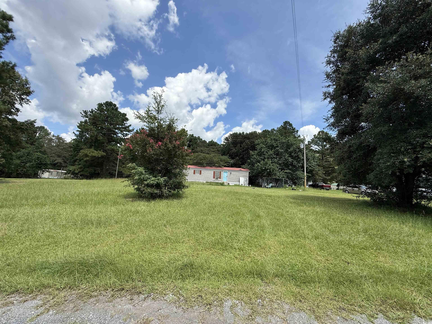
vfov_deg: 85.7
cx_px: 216
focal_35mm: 14
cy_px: 162
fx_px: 175
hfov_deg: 102.1
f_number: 2.2
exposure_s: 1/1698
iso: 50
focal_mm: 2.22
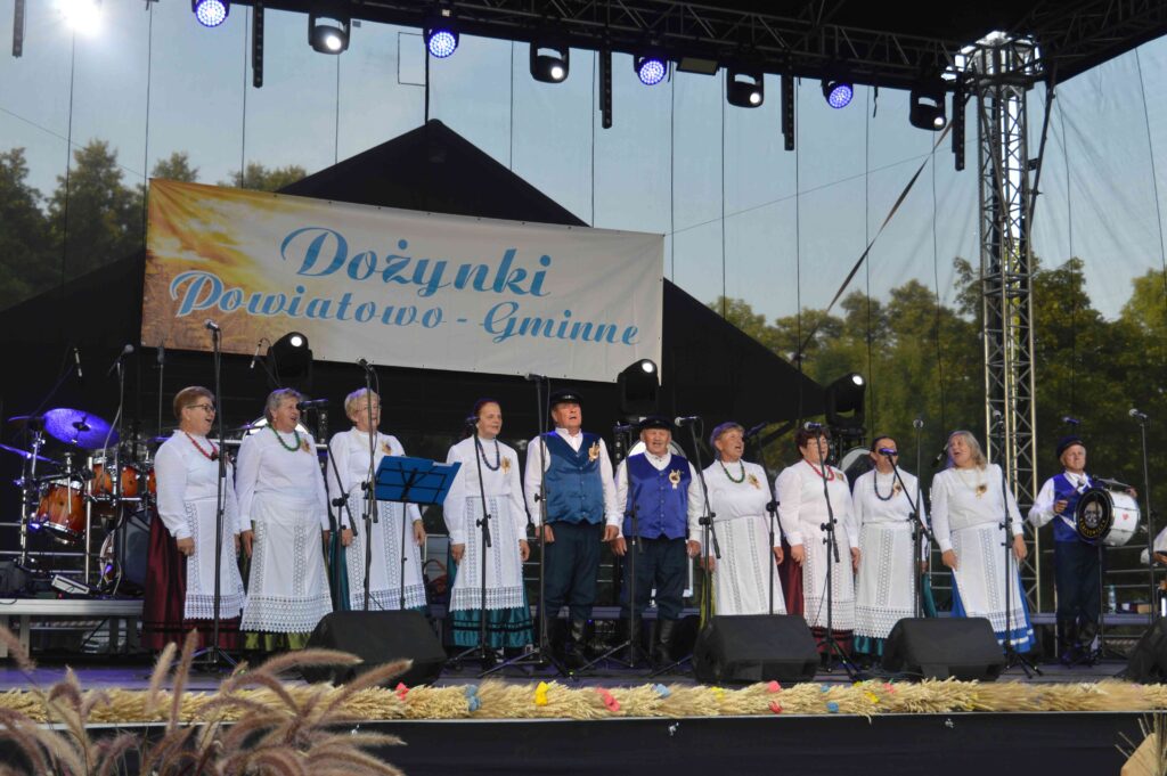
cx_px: 584
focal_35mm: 57
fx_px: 1846
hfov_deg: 35.1
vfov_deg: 23.7
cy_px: 388
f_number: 5.6
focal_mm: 38
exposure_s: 1/125
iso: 180
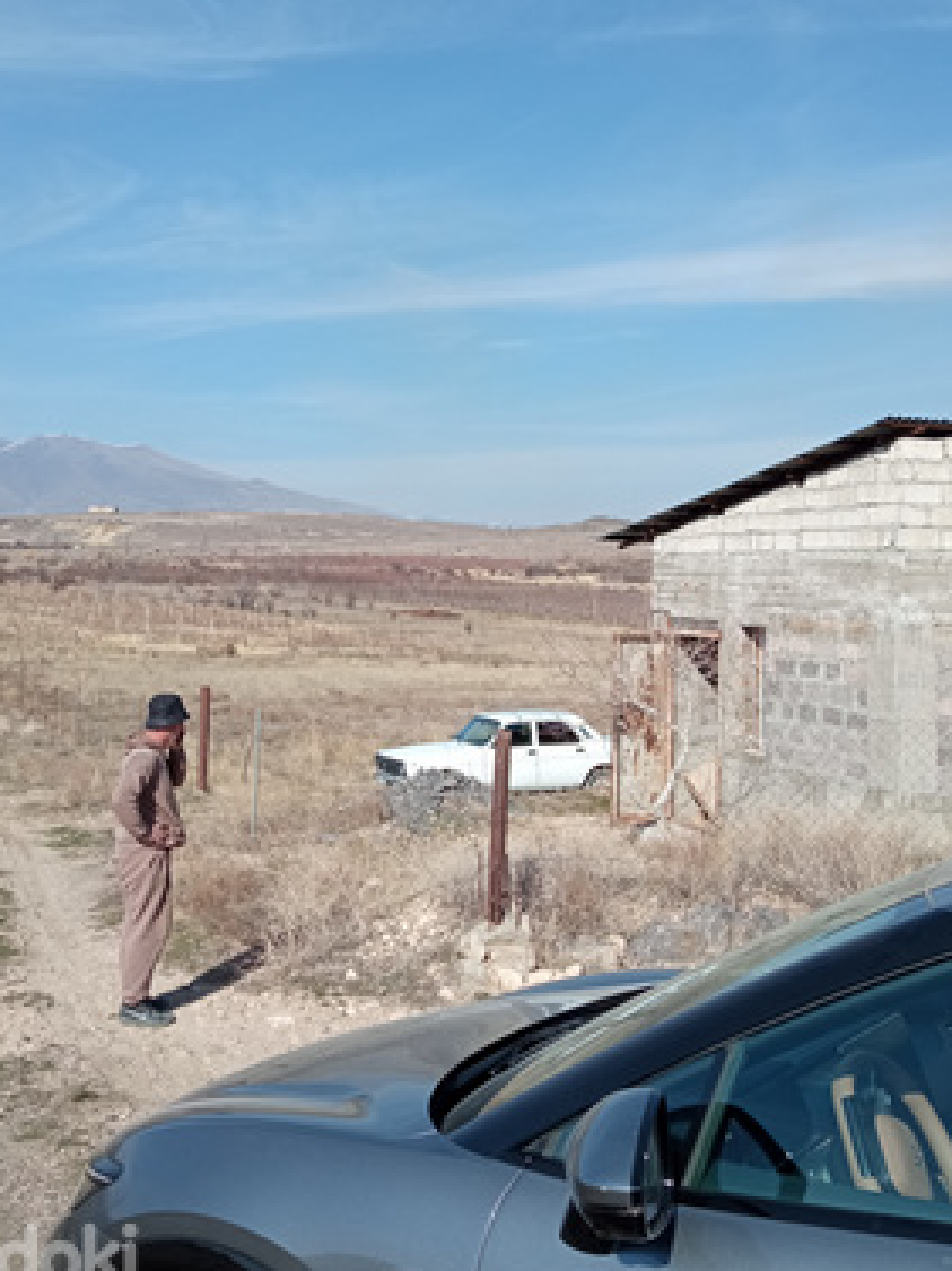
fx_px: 1321
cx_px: 435
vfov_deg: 51.1
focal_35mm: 36
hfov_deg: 39.6
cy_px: 525
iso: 111
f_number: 2.2
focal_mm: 3.79
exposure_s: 1/1290
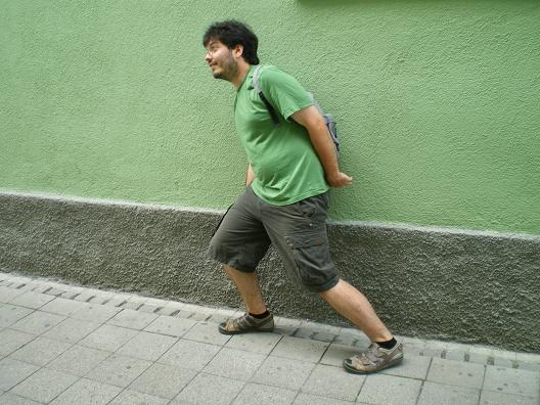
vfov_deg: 37.7
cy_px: 202
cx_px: 270
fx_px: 593
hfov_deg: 49.0
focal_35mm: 38
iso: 64
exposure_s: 1/50
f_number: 3.1
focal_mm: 6.3
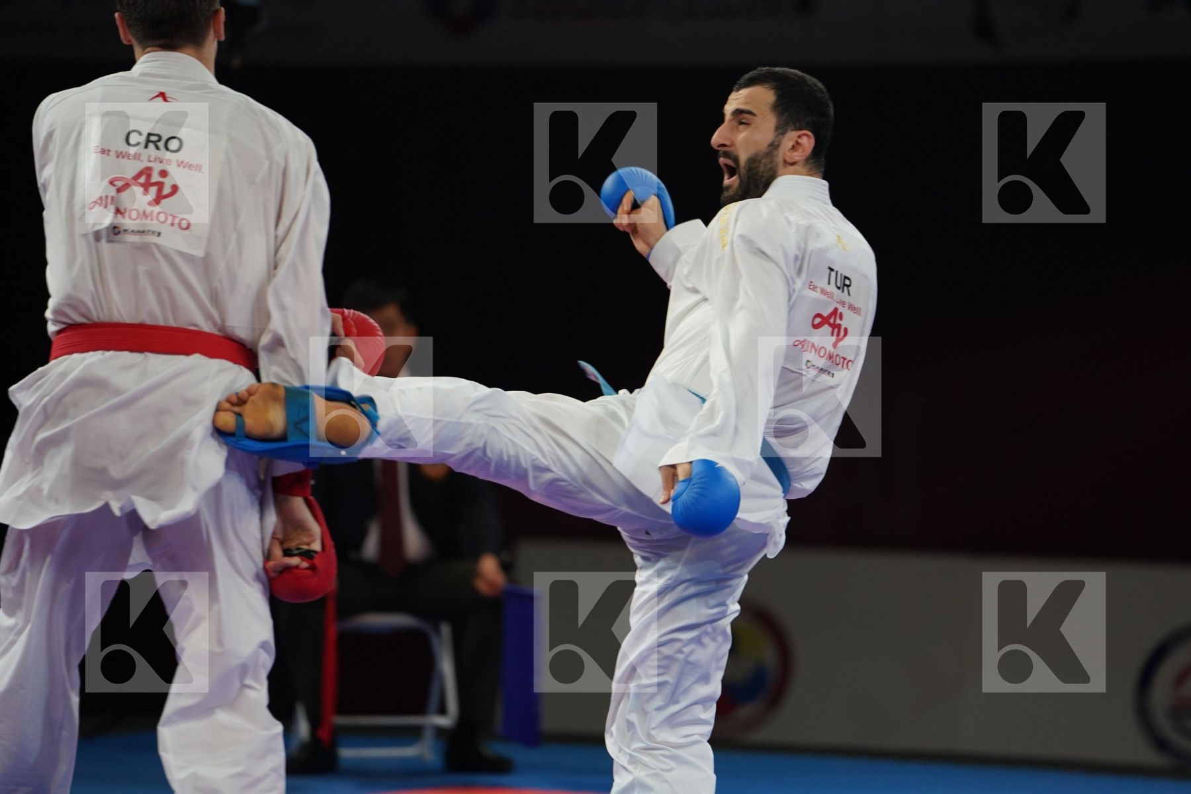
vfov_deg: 6.9
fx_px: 6616
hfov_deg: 10.3
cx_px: 596
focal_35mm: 200
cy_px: 397
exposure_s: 1/1000
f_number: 2.8
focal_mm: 200
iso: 1250
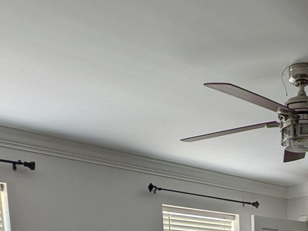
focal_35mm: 54
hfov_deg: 33.7
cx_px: 275
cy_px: 369
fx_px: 481
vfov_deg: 21.5
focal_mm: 1.83
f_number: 2.2
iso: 51
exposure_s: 1/60
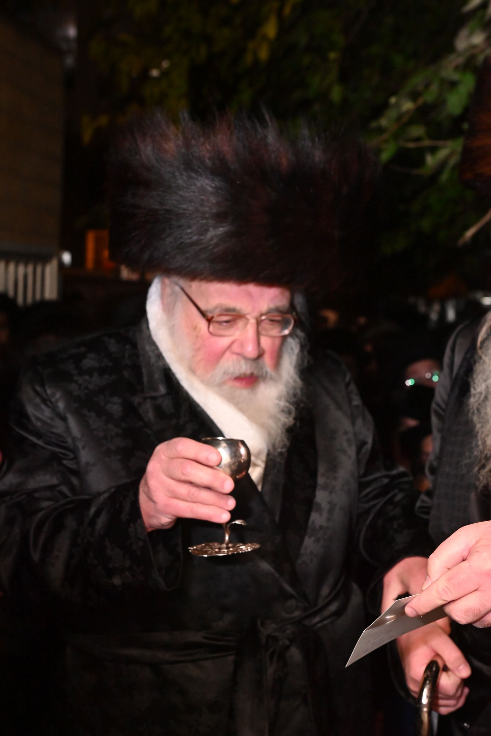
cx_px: 246
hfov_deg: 27.0
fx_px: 1022
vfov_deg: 39.6
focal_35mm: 50
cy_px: 368
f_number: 6.3
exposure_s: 1/200
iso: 5000
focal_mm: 50
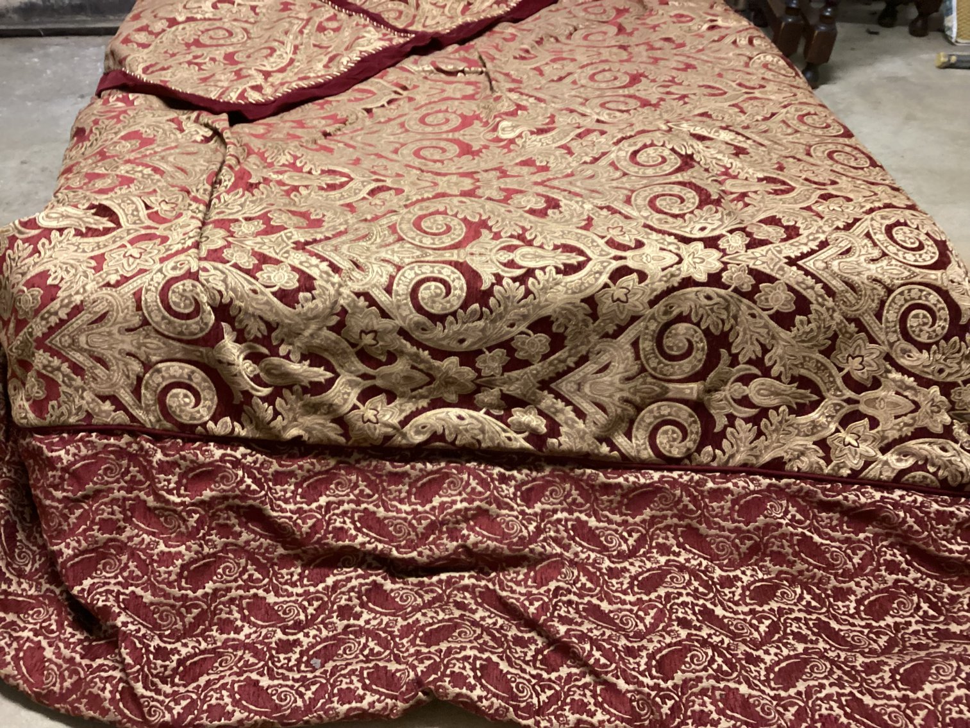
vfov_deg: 45.4
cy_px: 364
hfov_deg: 58.3
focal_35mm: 31
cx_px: 485
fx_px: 869
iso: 500
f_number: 2.4
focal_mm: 3.3
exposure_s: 1/30
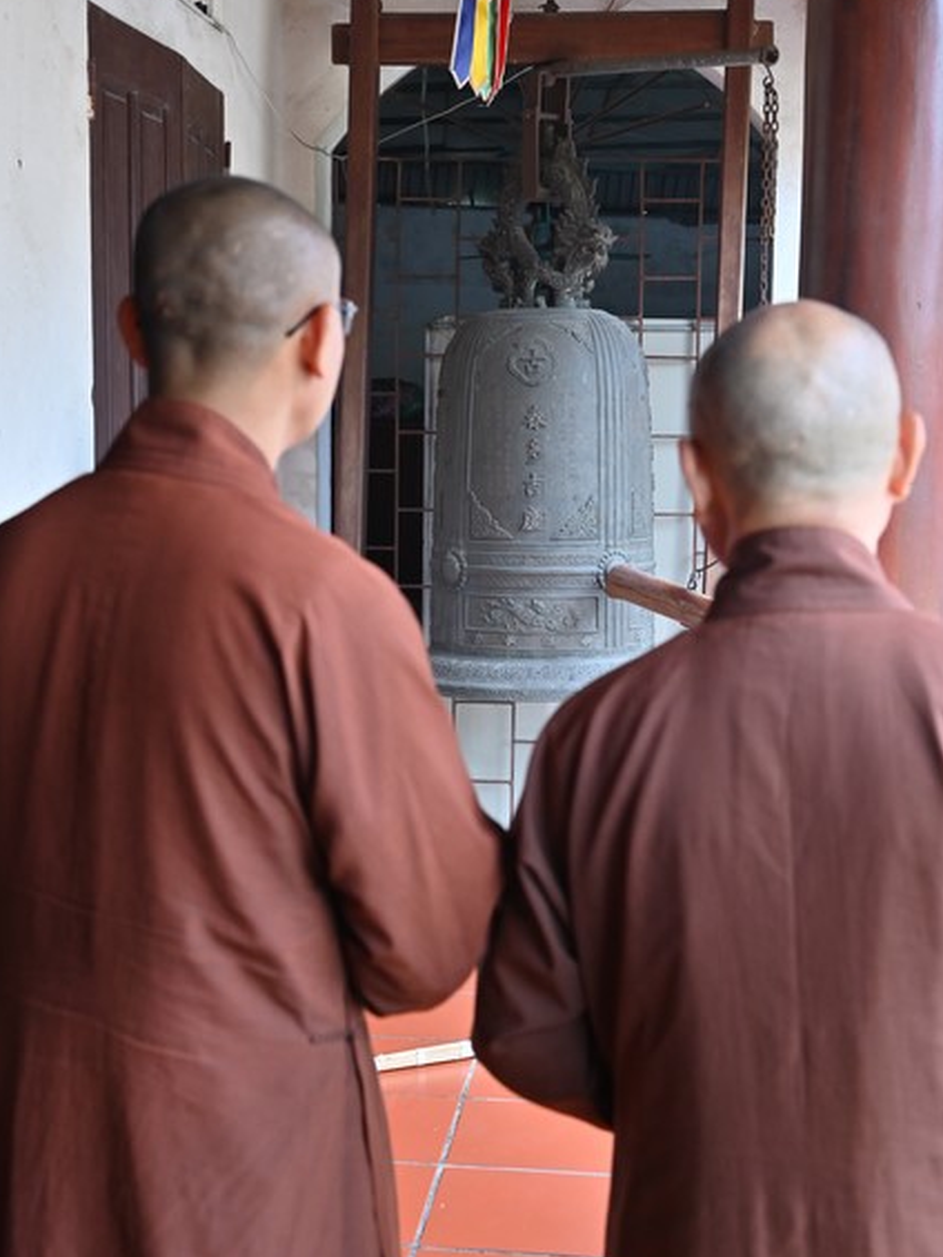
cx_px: 469
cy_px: 618
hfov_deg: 27.5
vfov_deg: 36.2
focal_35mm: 53
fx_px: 1924
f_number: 5.6
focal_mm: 48
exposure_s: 1/100
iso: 1000
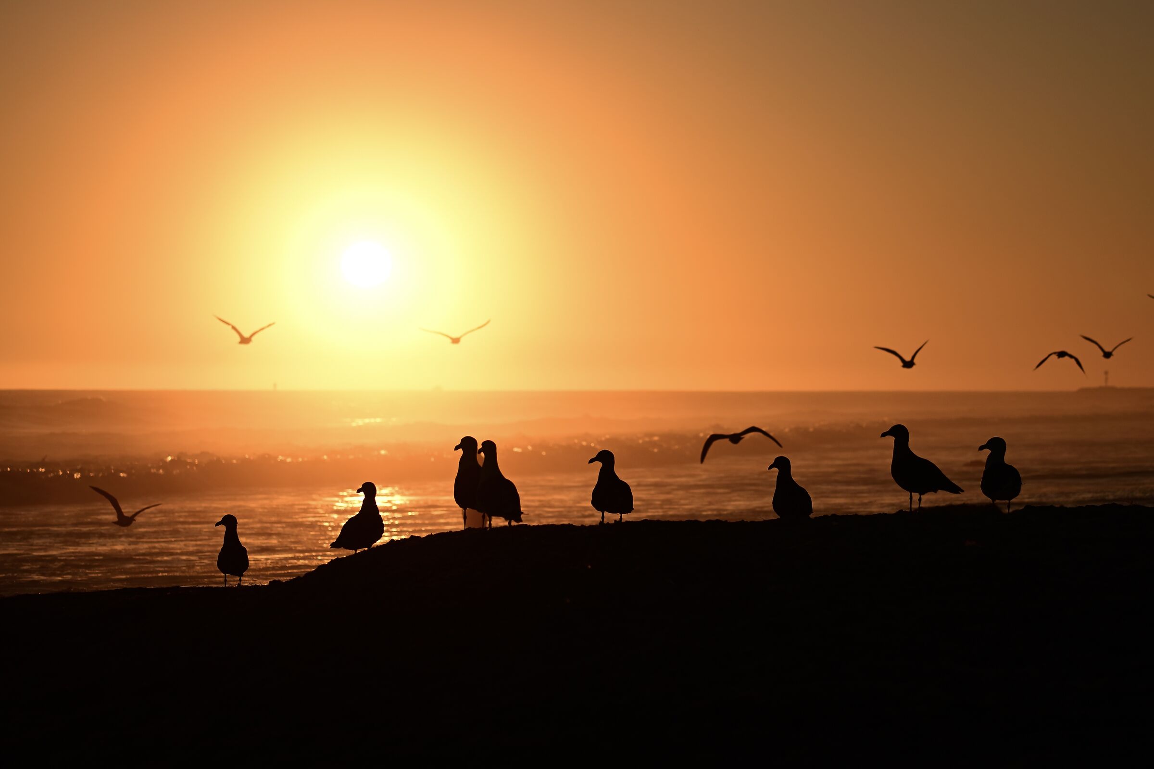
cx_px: 577
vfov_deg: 13.7
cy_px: 384
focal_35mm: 100
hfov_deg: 20.4
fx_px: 3205
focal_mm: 100
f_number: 4.5
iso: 100
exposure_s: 1/3200
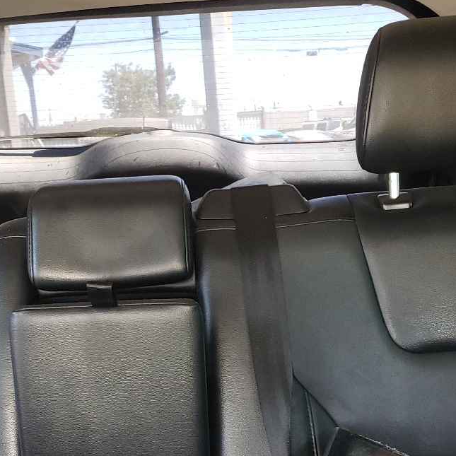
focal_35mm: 57
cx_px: 199
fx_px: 850
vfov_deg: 29.8
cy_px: 315
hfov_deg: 30.0
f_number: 1.5
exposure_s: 1/60.2
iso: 150
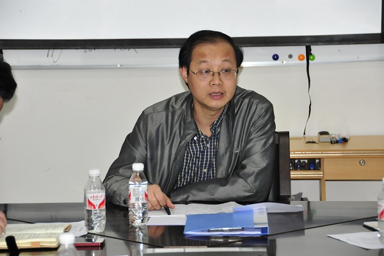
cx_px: 192
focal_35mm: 142
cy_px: 128
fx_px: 1520
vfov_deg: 9.6
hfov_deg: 14.4
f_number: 6.3
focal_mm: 95
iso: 800
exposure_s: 1/60
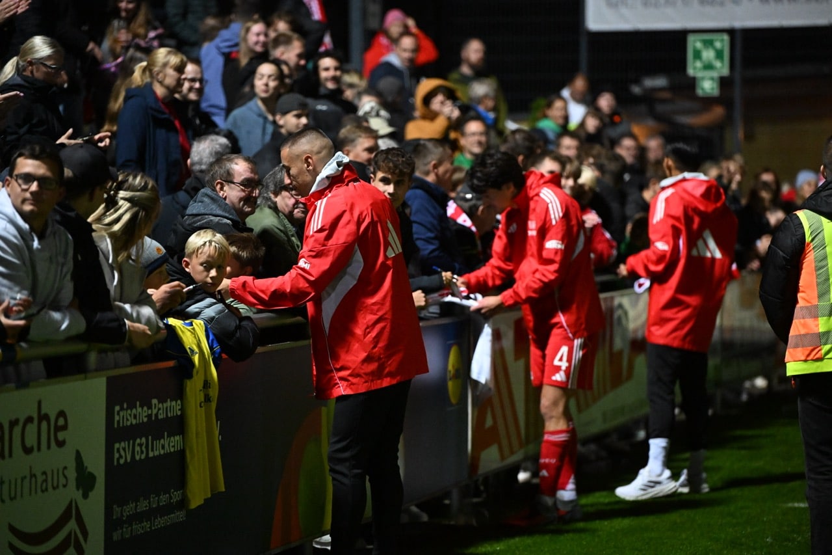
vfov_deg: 9.8
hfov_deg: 14.7
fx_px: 3235
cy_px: 278
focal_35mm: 140
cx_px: 416
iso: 10000
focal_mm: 140
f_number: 2.8
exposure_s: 1/1600
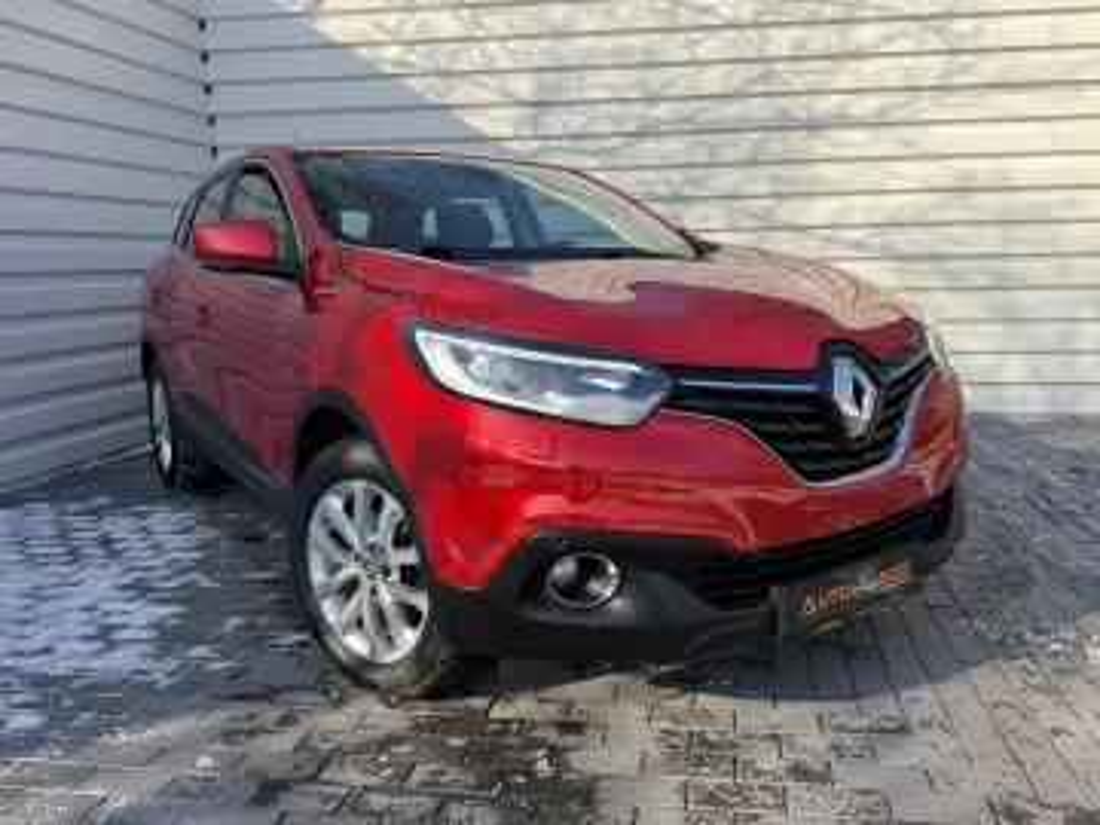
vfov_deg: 56.8
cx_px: 550
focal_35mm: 24
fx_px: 763
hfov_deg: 71.6
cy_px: 412
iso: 80
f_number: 1.78
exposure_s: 1/2703
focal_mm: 6.76
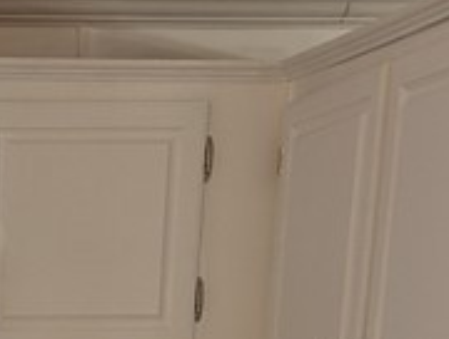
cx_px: -271
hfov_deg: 13.4
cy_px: 935
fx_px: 1769
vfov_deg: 9.2
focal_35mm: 136
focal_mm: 6.81
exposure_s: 1/40
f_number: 1.85
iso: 37
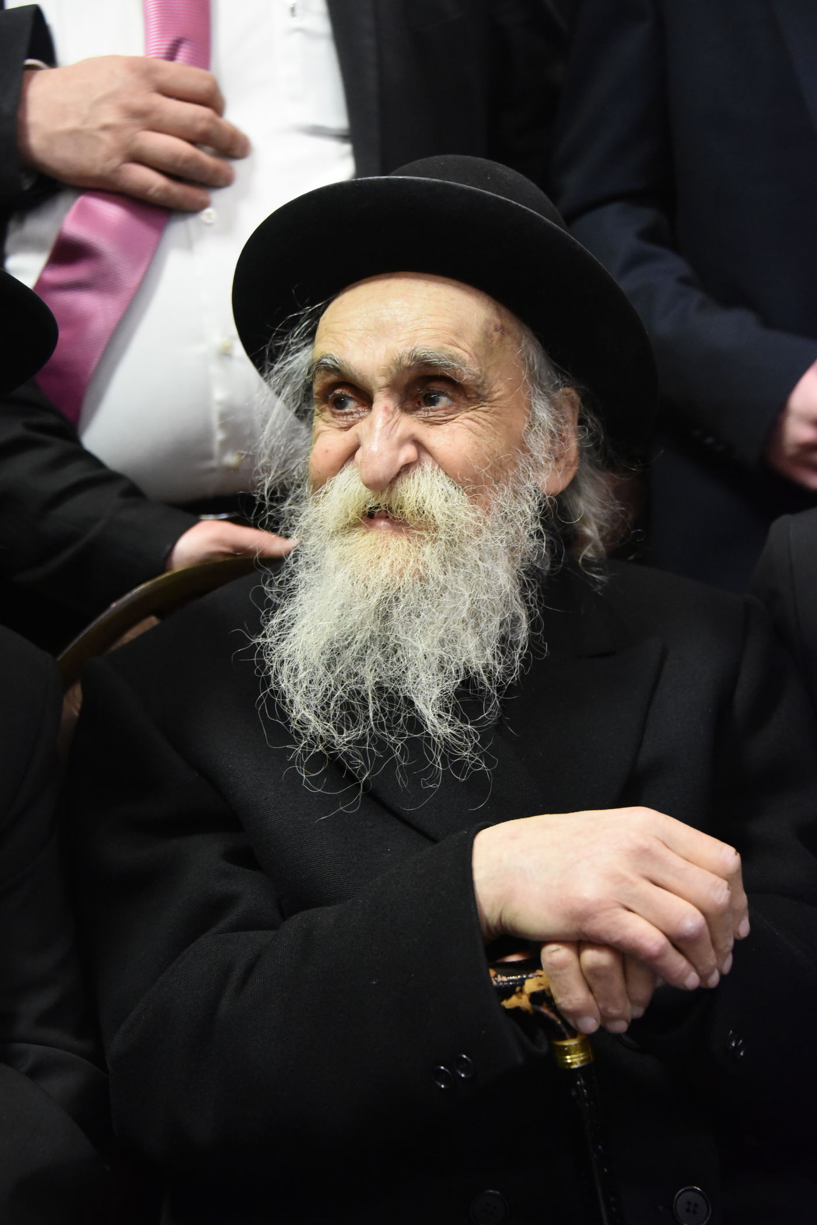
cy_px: 612
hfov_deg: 21.9
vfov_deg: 32.4
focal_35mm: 62
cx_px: 408
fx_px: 2110
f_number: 5
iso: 6400
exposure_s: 1/50
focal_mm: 62
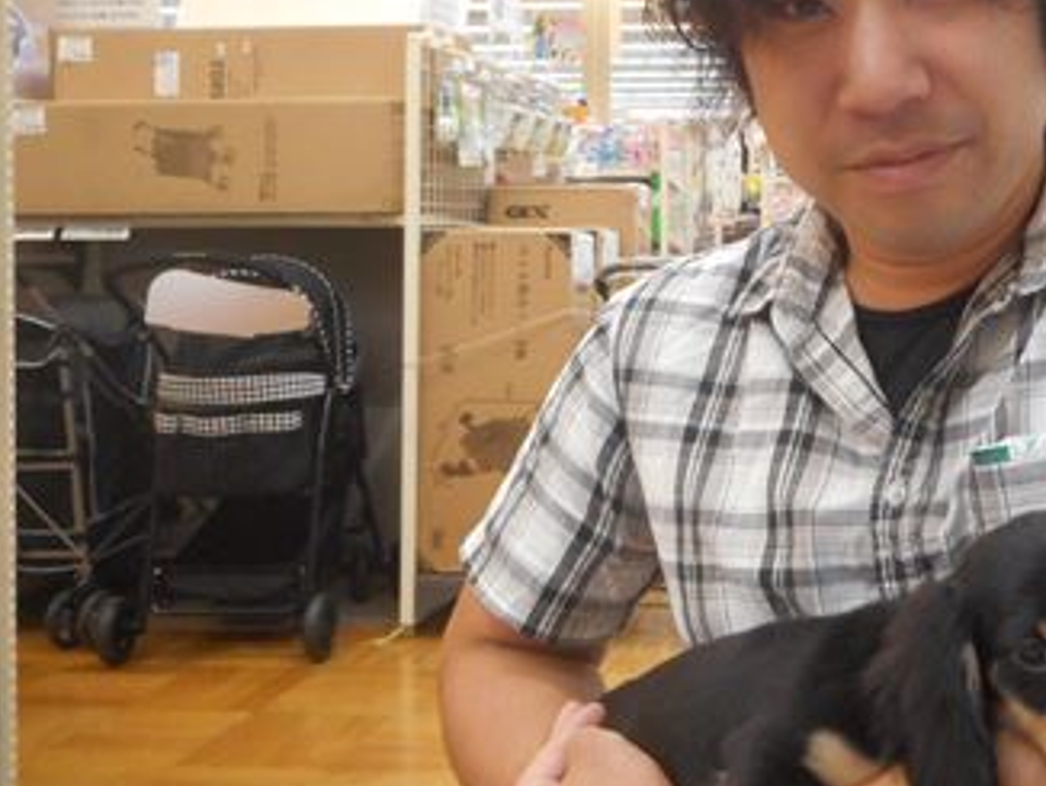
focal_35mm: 46
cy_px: 231
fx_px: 1391
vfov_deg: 31.2
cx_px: 882
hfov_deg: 39.1
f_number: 3.7
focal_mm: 4.5
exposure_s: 1/25
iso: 400
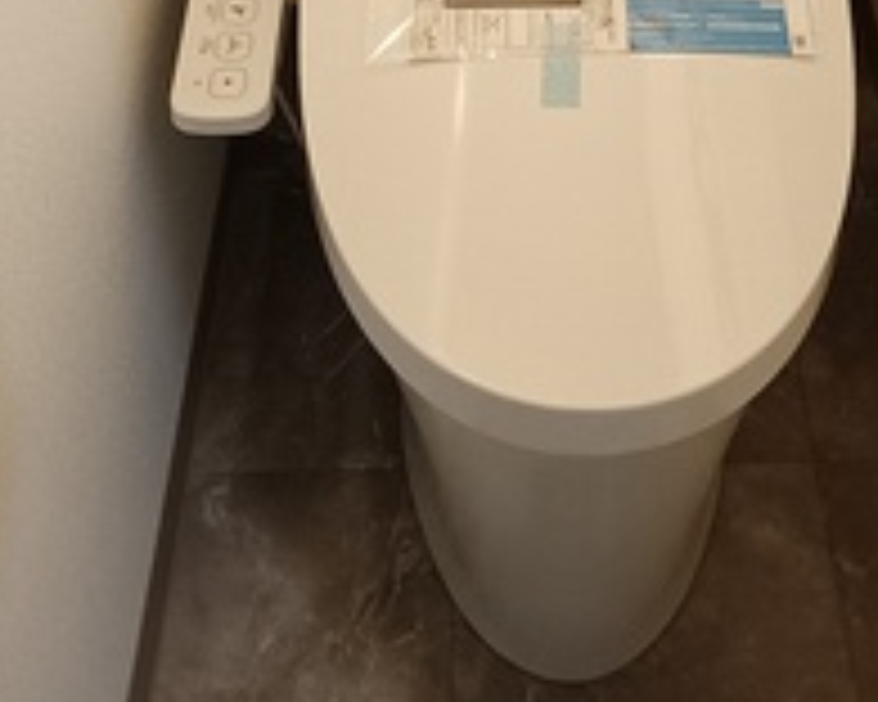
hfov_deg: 33.4
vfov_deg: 23.4
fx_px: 1455
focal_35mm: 56
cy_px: -254
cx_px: 536
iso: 400
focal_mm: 1.68
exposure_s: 1/40
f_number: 2.2
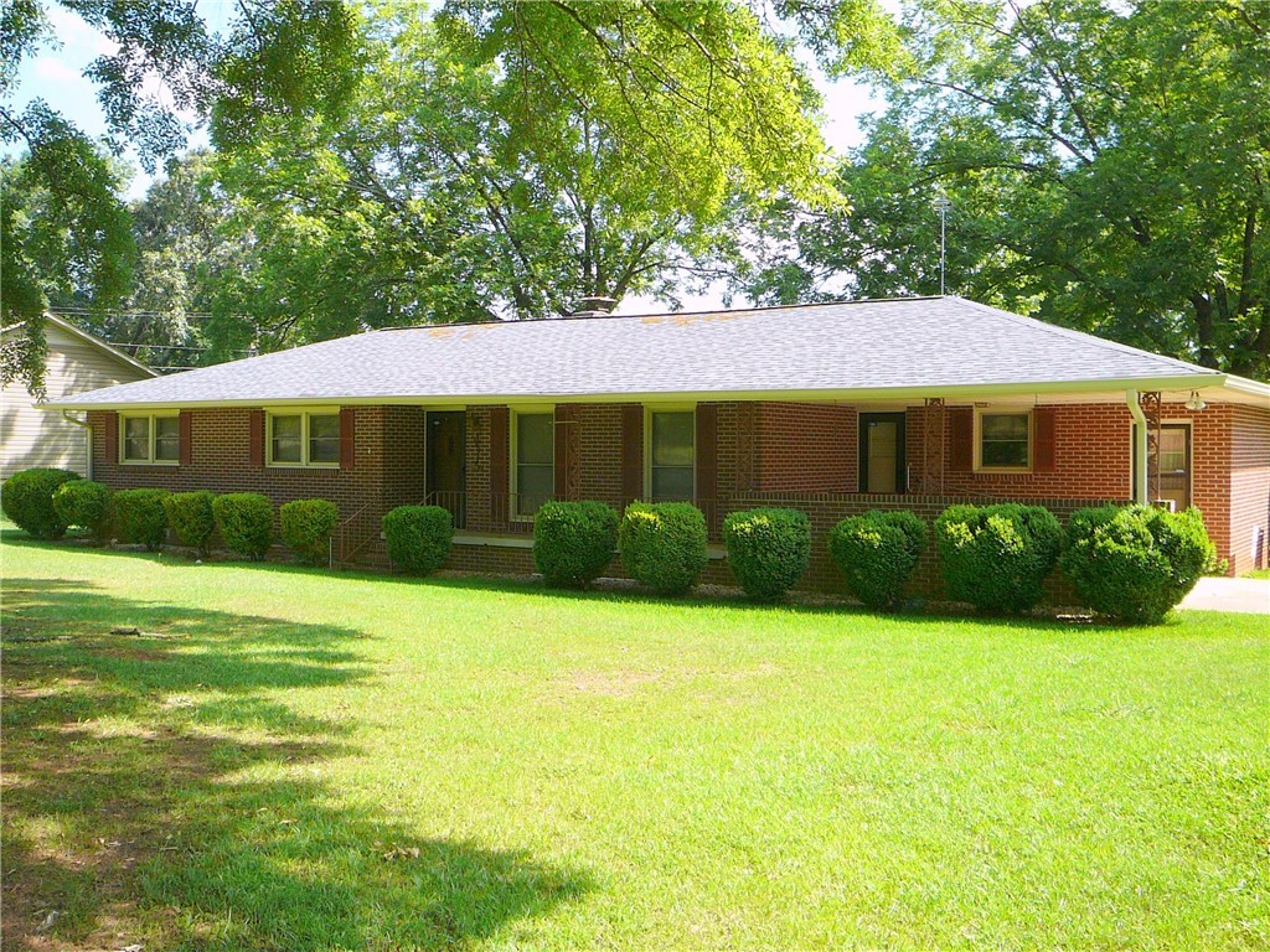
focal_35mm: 35
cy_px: 476
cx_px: 635
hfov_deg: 52.6
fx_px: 1284
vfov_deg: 40.7
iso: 80
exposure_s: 1/320
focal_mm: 5.2
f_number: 2.8
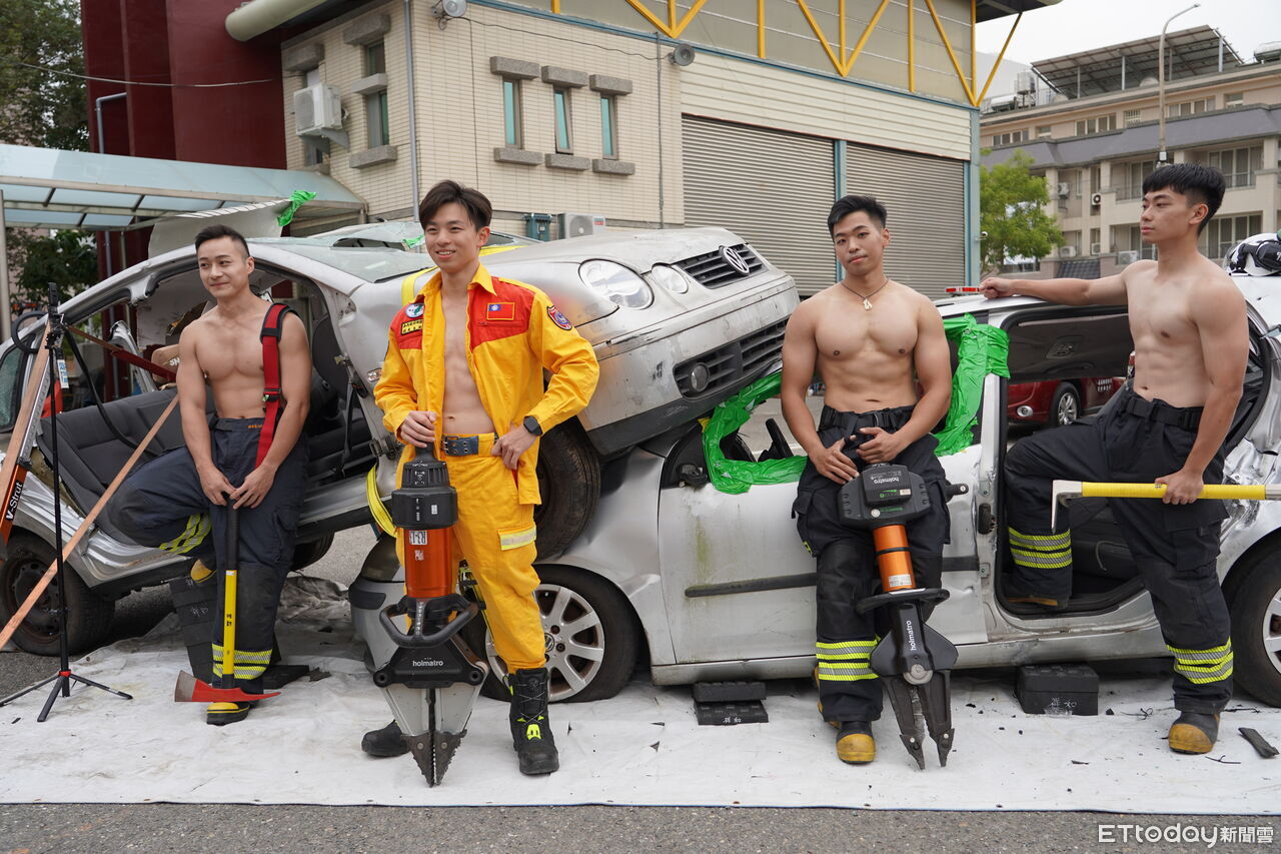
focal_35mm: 31
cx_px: 640
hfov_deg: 60.3
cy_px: 427
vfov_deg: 42.3
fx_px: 1103
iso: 100
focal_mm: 31
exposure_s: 1/200
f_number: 4
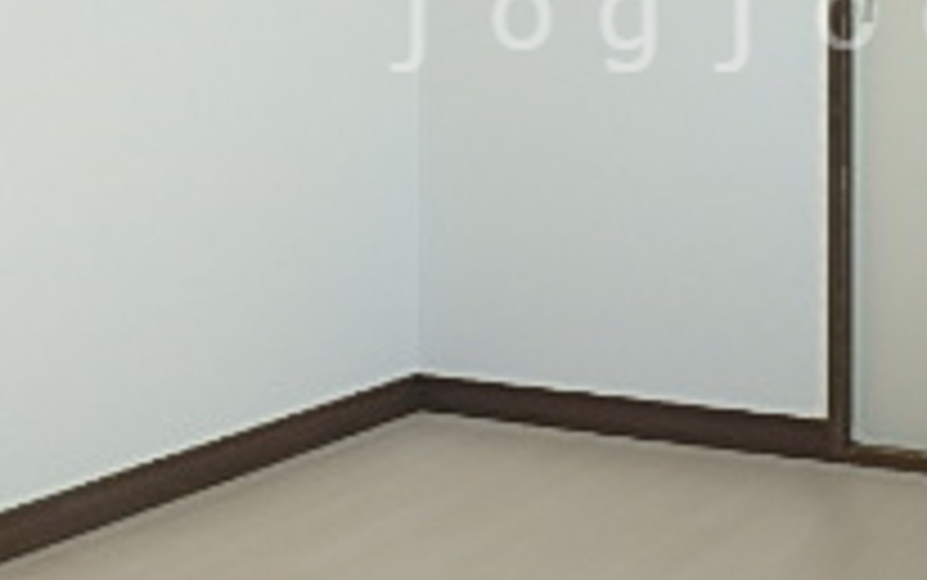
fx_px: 1744
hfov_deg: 29.3
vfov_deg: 18.5
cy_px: 18
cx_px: 698
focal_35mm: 69
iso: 125
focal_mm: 3.7
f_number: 3.5
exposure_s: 1/100
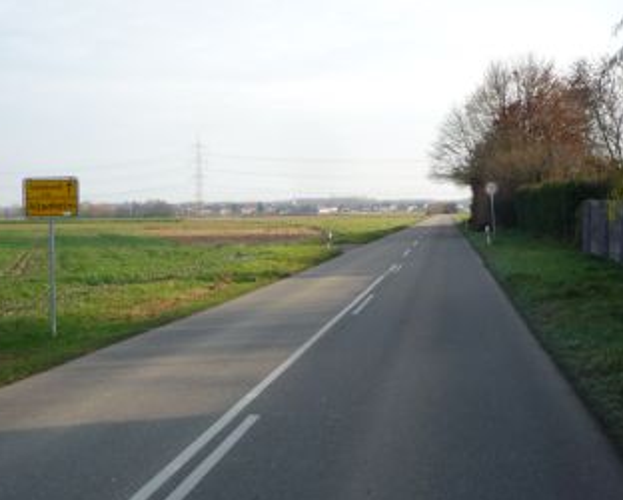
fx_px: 886
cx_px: 319
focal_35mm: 48
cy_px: 228
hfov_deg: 38.8
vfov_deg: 31.5
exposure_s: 1/200
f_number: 4
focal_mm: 5.2
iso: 100
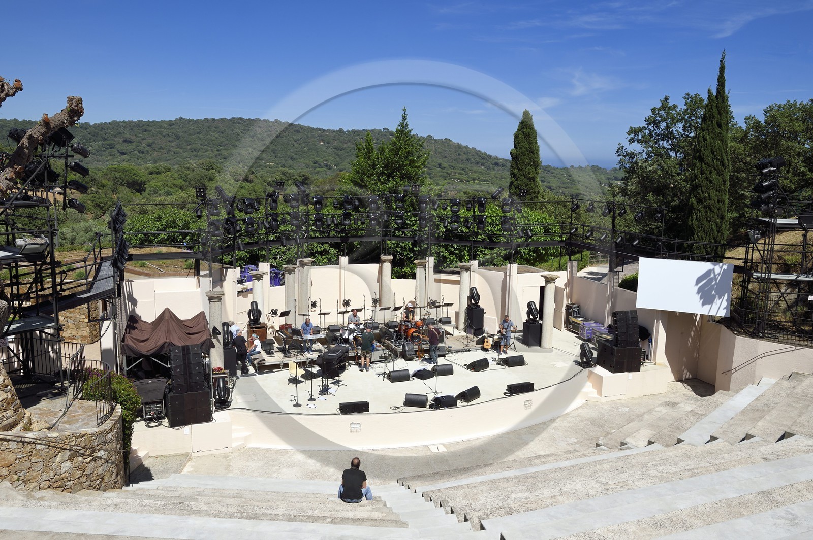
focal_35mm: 30
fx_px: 677
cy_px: 270
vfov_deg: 43.5
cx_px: 406
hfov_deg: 62.0
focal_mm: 30
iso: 200
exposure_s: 1/250
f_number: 14
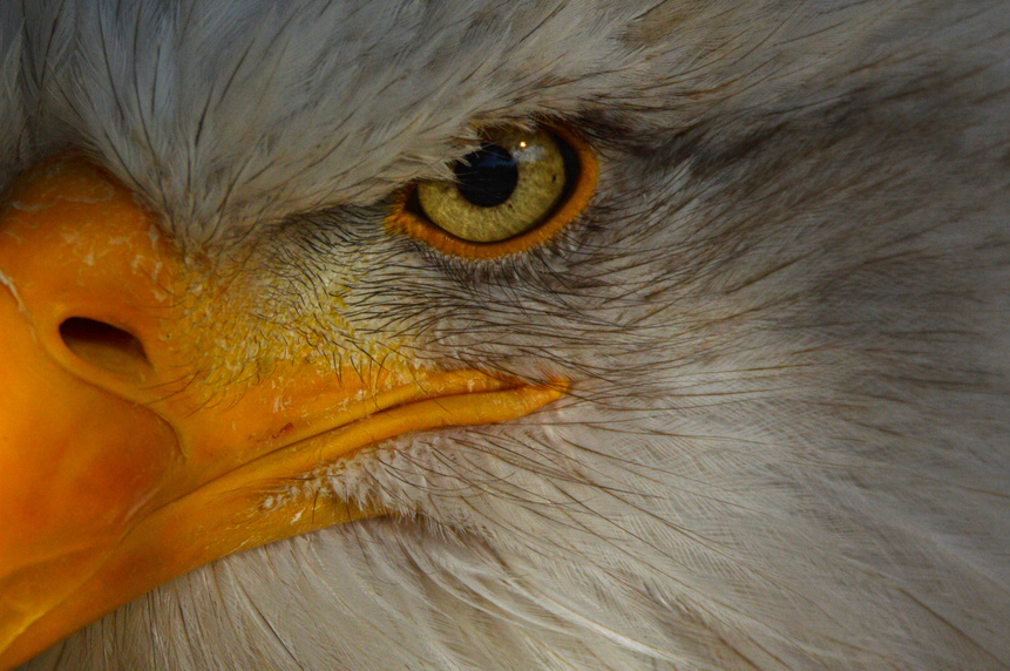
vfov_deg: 0.9
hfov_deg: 1.4
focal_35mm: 1464
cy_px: 405
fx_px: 41026
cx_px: 259
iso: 200
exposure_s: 1/2000
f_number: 6.3
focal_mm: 600
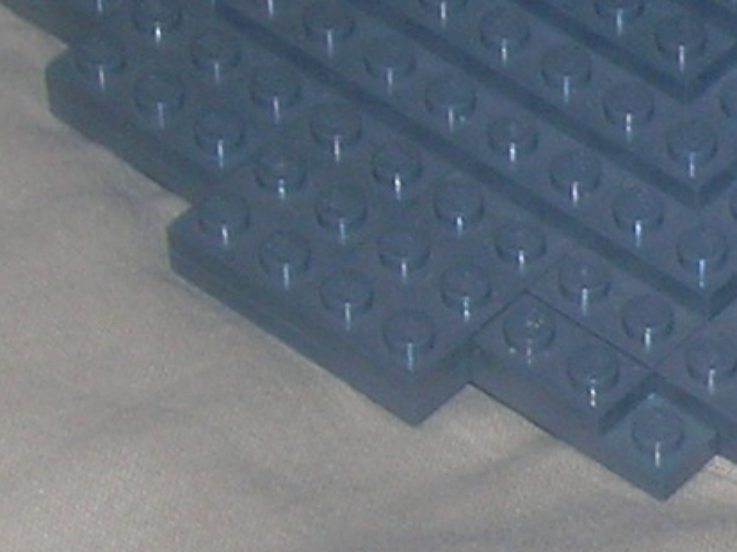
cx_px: 1465
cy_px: 379
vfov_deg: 5.4
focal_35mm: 276
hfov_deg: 6.9
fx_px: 5873
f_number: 3.3
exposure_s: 1/60.1
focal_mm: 8.4
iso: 50
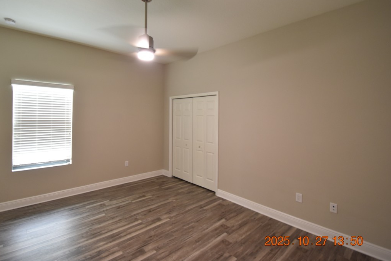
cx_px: 183
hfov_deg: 93.1
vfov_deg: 70.2
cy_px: 115
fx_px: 185
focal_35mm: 17
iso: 800
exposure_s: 1/15
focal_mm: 10
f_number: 3.5
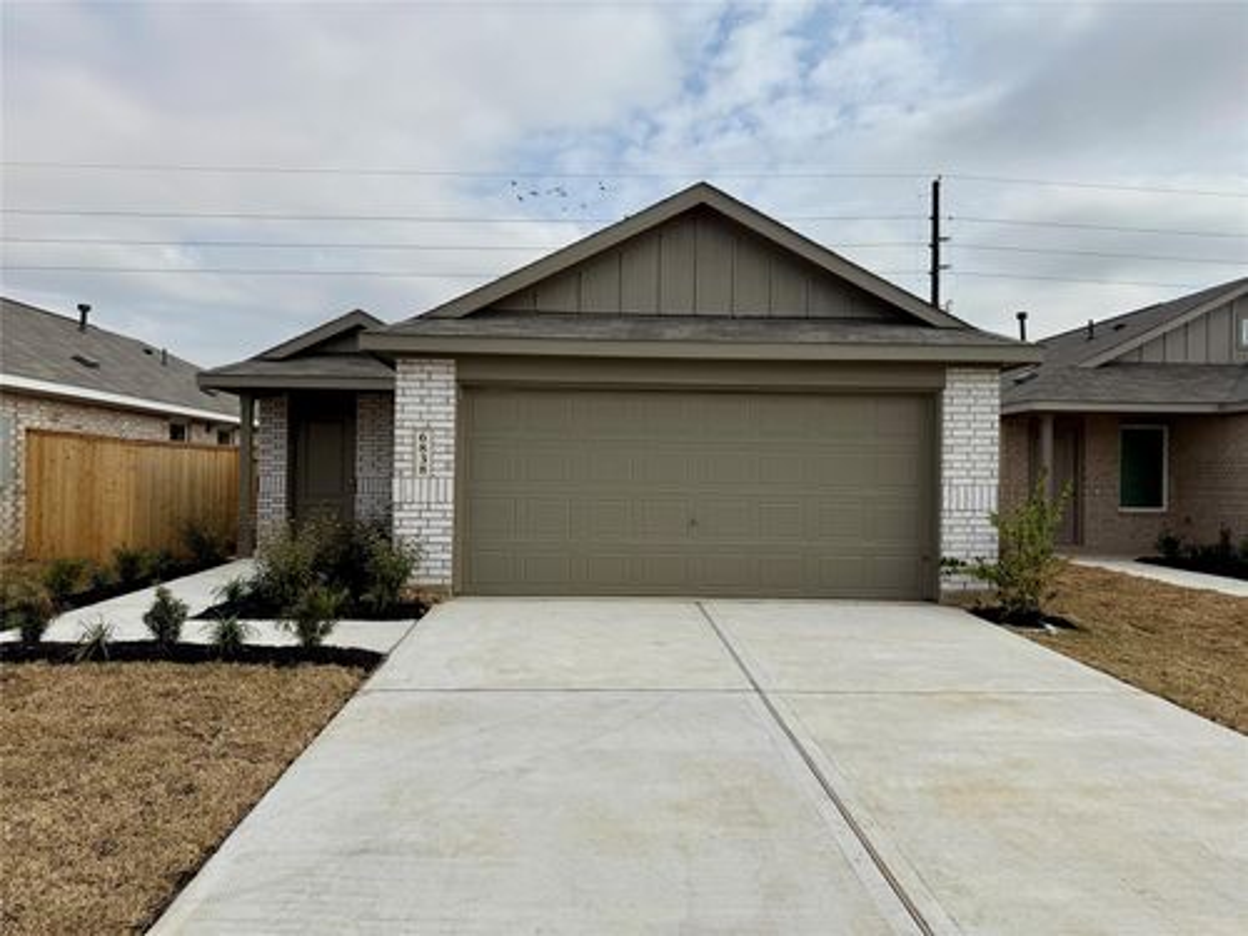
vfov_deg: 56.8
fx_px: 865
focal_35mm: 24
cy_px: 468
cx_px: 624
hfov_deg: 71.6
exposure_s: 1/8130
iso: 80
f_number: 1.78
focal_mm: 6.76
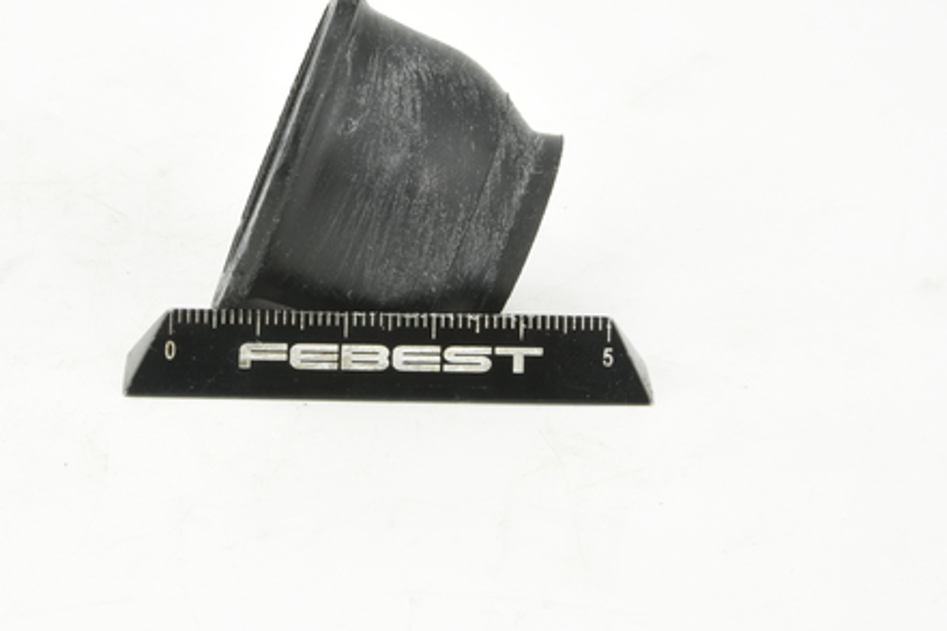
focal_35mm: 98
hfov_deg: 20.8
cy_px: 172
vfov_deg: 13.9
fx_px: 2578
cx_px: 389
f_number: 36
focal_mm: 60
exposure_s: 1/2
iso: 100
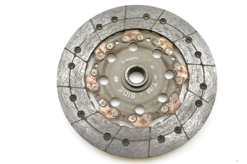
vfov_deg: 29.8
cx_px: 124
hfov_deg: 43.6
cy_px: 82
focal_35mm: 45
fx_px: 309
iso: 6400
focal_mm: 30
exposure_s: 1/320
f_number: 9
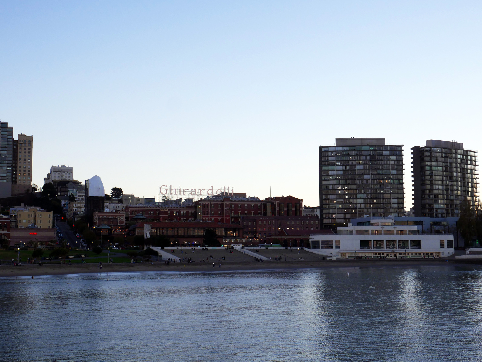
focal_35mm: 54
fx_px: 752
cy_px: 181
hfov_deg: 35.5
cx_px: 241
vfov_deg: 27.1
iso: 320
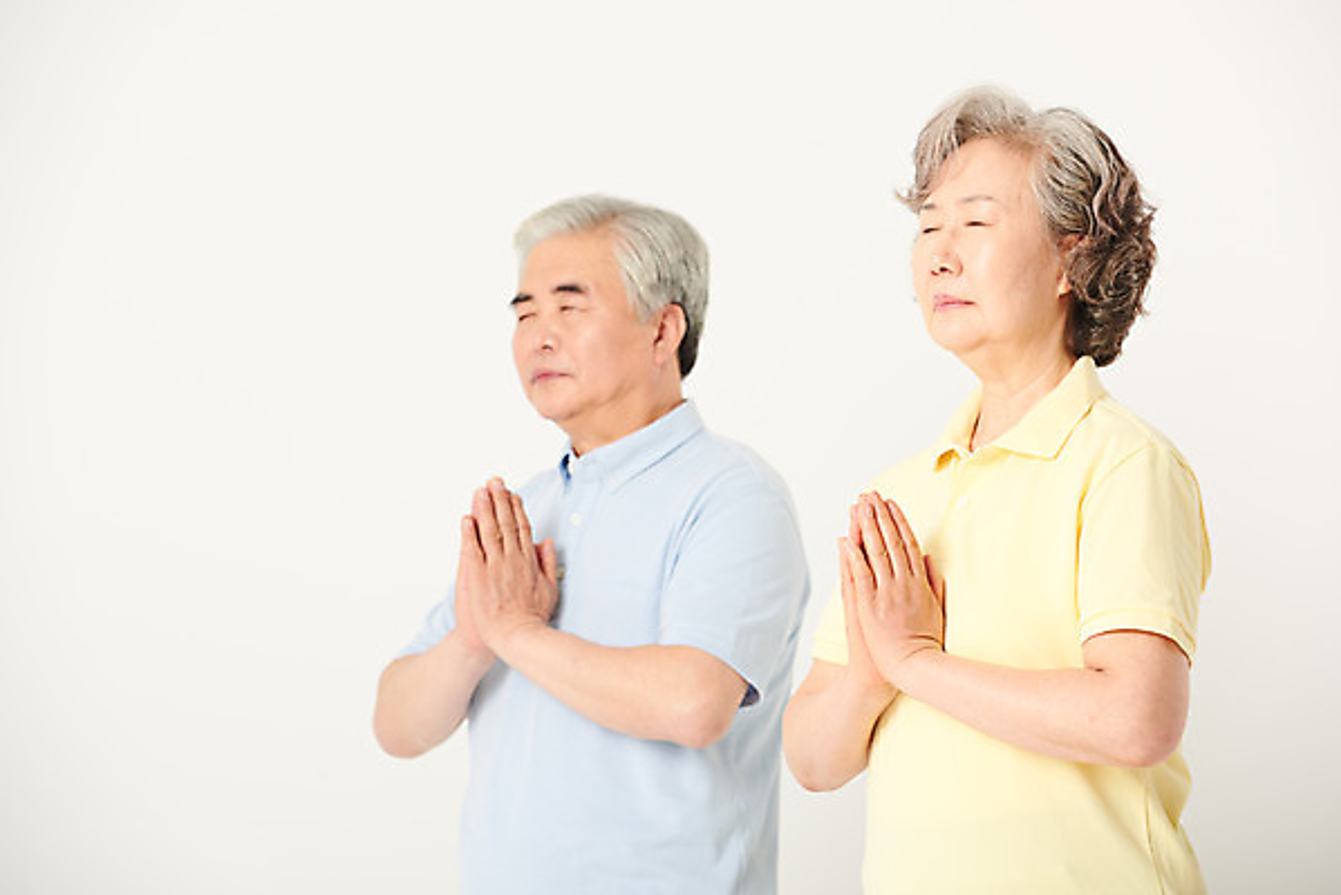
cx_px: 670
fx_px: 5776
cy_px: 448
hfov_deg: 13.2
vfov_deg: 8.9
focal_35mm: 155
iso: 100
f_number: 5.6
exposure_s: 1/125
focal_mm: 155
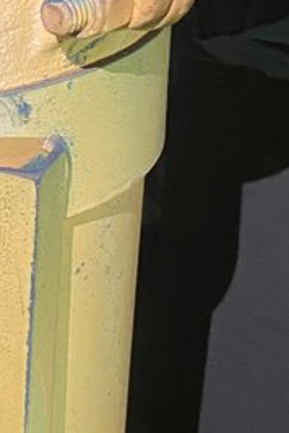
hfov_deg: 11.1
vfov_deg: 17.8
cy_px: 242
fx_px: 1385
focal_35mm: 115
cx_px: -228
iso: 400
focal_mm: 4.25
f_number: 1.8
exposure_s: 1/34
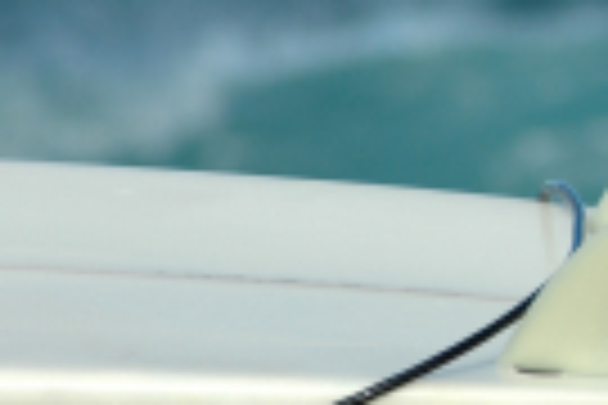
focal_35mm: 944
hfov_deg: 2.2
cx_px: 894
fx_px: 15942
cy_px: 158
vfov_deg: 1.5
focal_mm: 200
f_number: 8
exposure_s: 1/400
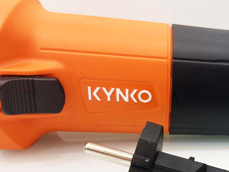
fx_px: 364
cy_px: 152
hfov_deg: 31.9
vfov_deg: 25.8
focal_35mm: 55
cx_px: 234
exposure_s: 1/50
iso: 100
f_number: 1.8
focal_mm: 4.25
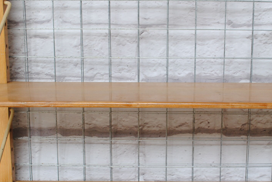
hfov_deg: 32.8
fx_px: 462
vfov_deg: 22.4
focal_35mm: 61
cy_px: 98
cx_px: 156
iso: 200
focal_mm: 20
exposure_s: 1/125
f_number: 5.6
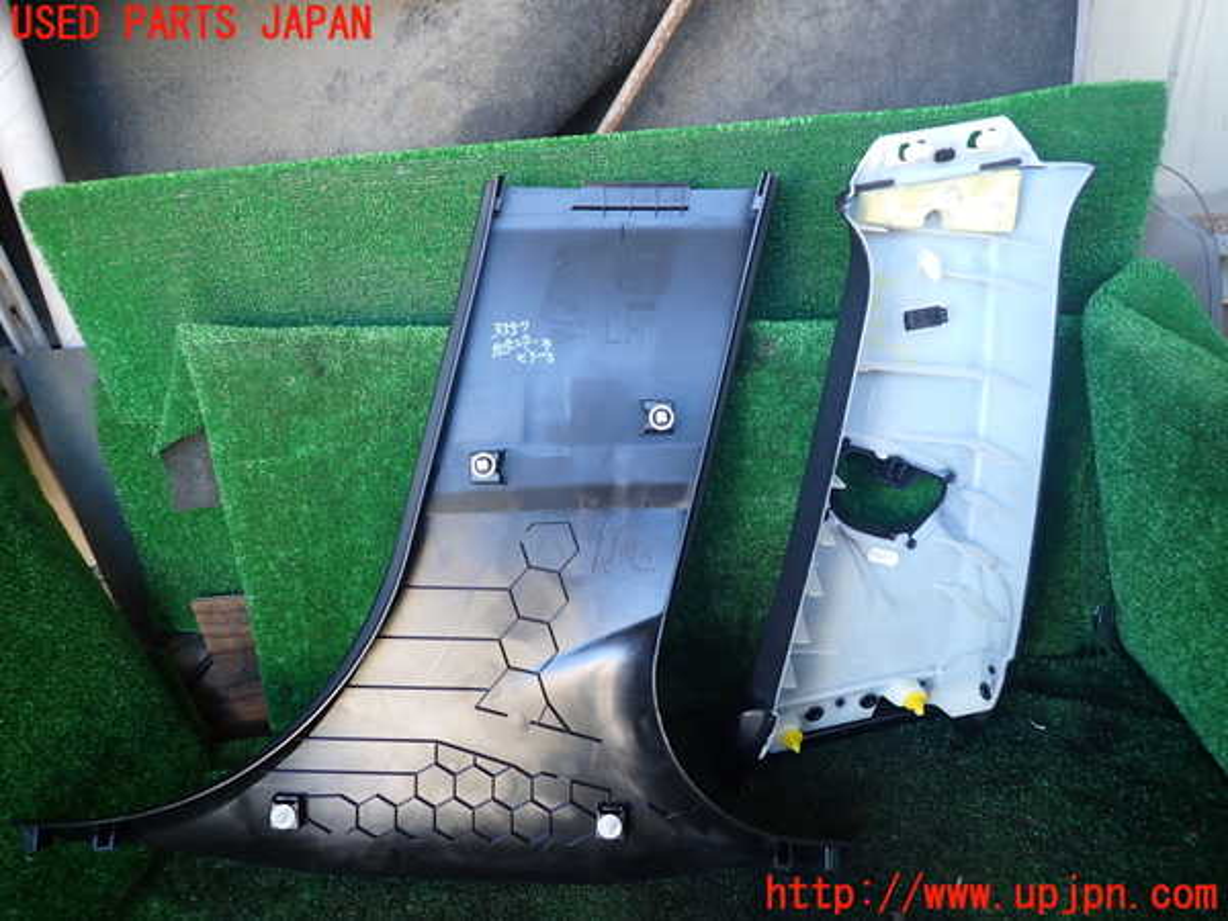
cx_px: 614
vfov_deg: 54.9
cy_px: 460
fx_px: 887
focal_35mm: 25
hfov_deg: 69.4
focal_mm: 4.5
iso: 200
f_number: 2
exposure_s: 1/60
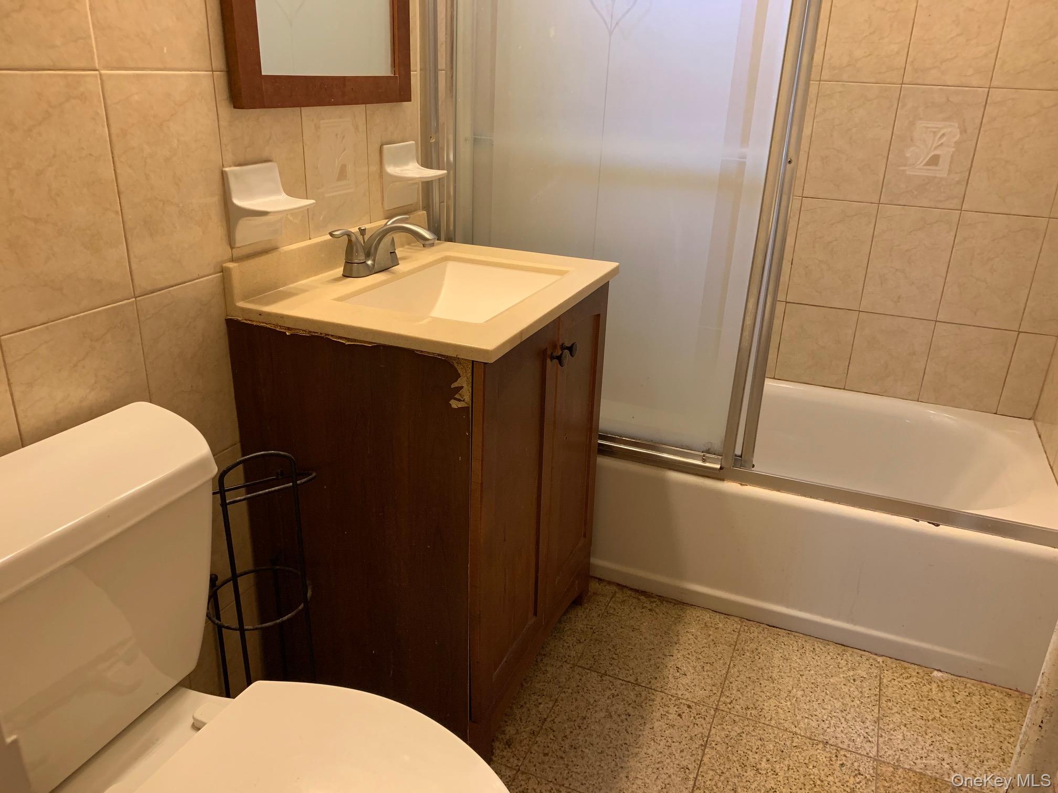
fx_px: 795
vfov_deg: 53.1
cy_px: 396
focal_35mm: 26
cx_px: 529
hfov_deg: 67.3
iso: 160
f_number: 1.8
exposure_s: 1/60
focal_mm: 4.25
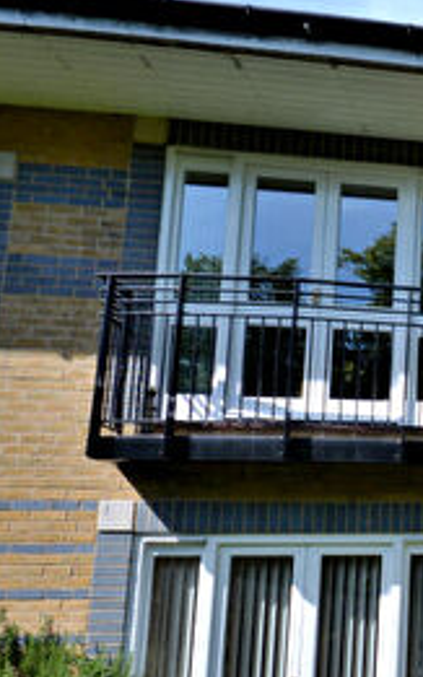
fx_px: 757
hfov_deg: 20.7
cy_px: 499
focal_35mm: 41
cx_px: 776
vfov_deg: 46.7
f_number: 7.1
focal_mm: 10
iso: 100
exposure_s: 1/200
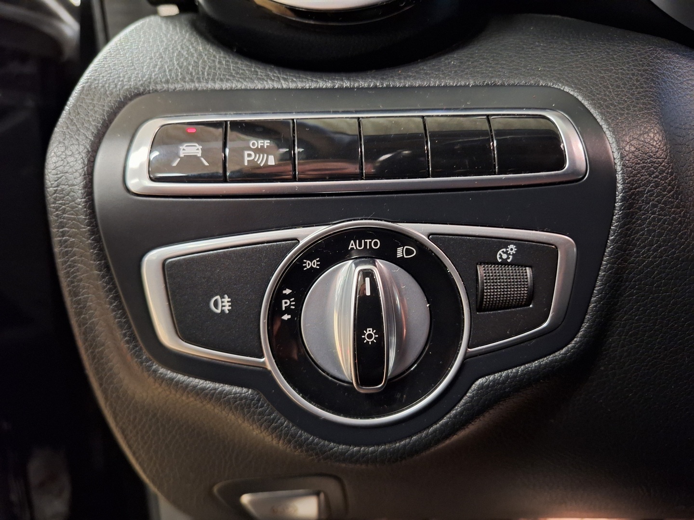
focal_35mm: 23
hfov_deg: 73.9
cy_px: 260
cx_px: 347
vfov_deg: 58.9
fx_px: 461
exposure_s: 1/20
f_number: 1.8
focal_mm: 5.54
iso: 800
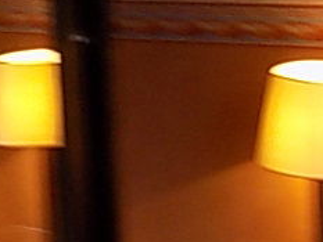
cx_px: 622
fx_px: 1475
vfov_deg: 9.4
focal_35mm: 158
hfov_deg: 11.4
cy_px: 205
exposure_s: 1/13
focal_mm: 4
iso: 100
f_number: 3.1
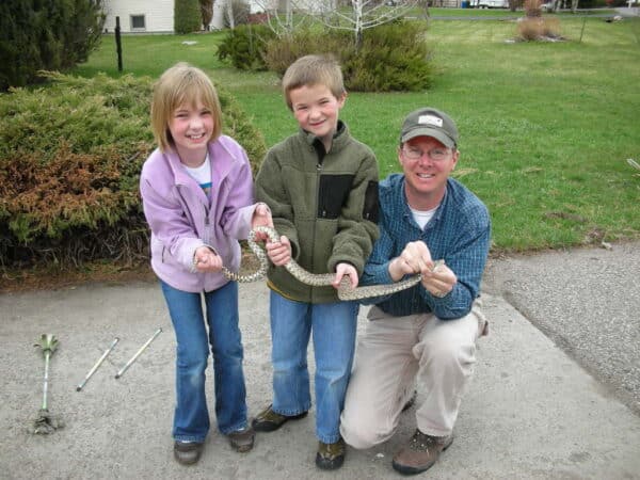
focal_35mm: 35
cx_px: 320
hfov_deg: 52.6
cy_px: 240
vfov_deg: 40.7
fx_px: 647
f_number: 3
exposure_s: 1/154
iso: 50
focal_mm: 5.8
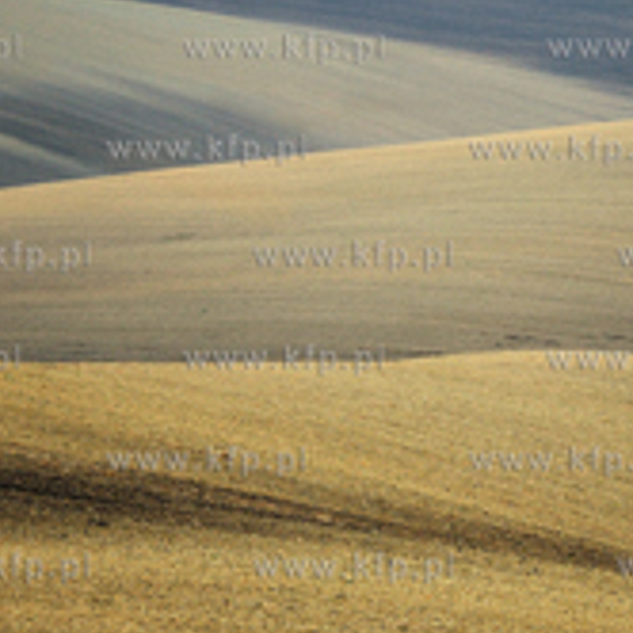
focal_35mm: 297
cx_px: 488
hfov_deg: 5.9
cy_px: 305
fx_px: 6145
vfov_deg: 5.9
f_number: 11
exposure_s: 1/320
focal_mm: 145
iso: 800
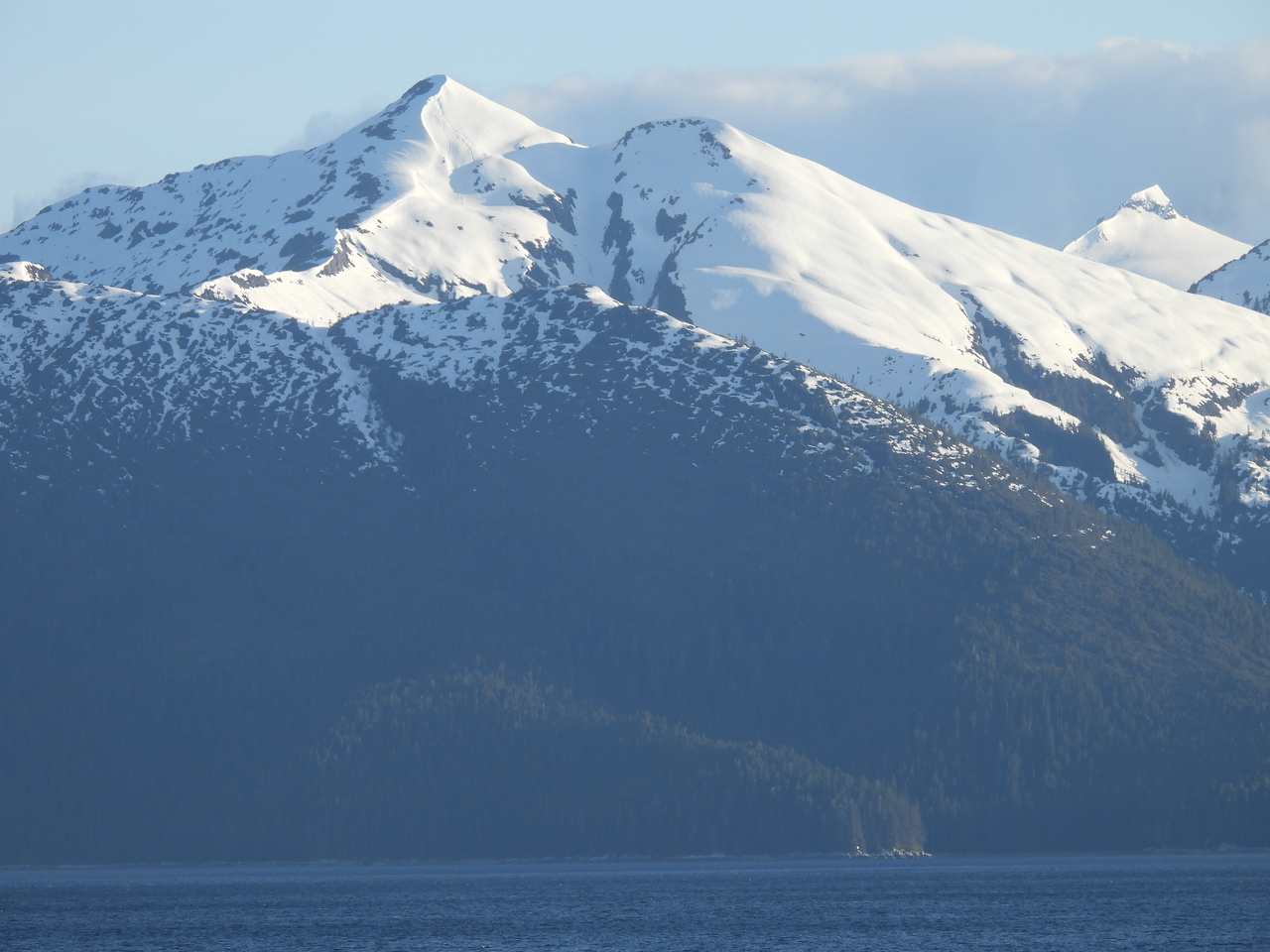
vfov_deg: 4.6
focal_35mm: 320
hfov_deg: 6.2
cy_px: 476
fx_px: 11740
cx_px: 635
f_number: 5
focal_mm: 57.1
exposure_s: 1/400
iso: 100
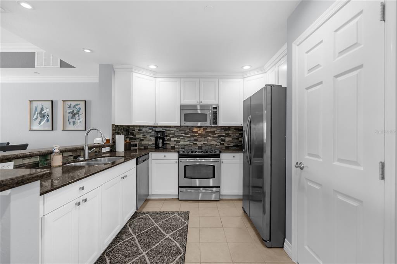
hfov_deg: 96.8
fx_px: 176
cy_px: 132
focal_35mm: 16
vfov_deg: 73.7
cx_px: 198
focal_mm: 16
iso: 125
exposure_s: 1/40
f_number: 4
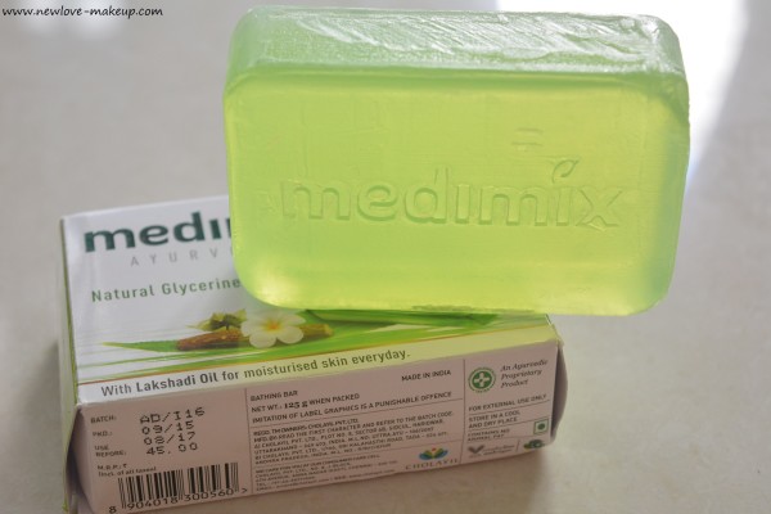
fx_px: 1767
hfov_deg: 24.6
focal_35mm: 82
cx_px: 386
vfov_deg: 16.6
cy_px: 257
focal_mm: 55
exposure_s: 1/20
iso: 640
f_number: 5.6
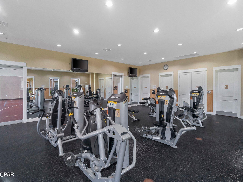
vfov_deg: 74.7
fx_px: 119
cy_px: 88
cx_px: 125
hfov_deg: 91.0
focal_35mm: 17
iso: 800
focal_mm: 10
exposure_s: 1/3
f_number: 8
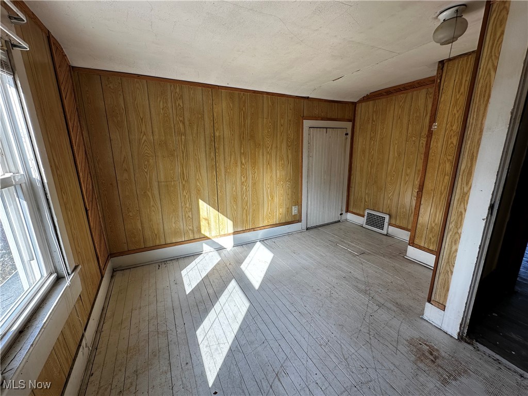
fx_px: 214
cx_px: 264
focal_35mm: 14
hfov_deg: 102.1
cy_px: 198
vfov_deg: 85.7
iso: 40
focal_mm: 2.22
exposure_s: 1/180
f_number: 2.2
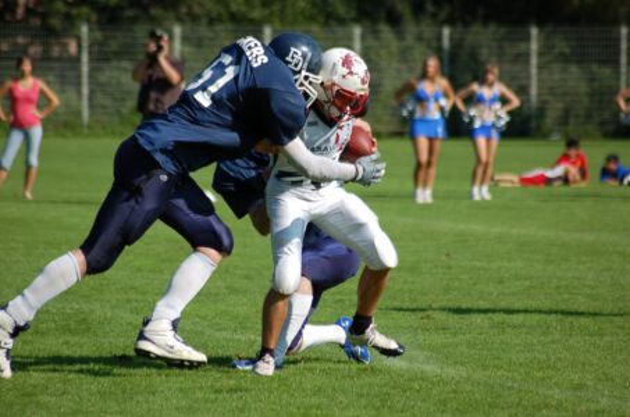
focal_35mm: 292
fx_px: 5108
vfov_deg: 4.7
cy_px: 208
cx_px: 315
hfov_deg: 7.1
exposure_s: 1/1250
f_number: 5
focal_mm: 195
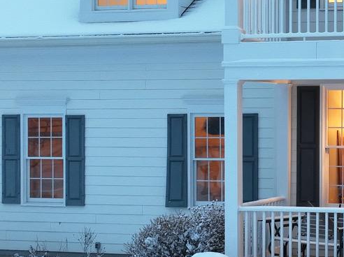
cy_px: 98
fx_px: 993
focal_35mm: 100
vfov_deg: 14.8
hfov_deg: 18.6
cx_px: 414
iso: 520
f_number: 2.8
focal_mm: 12.29
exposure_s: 1/13
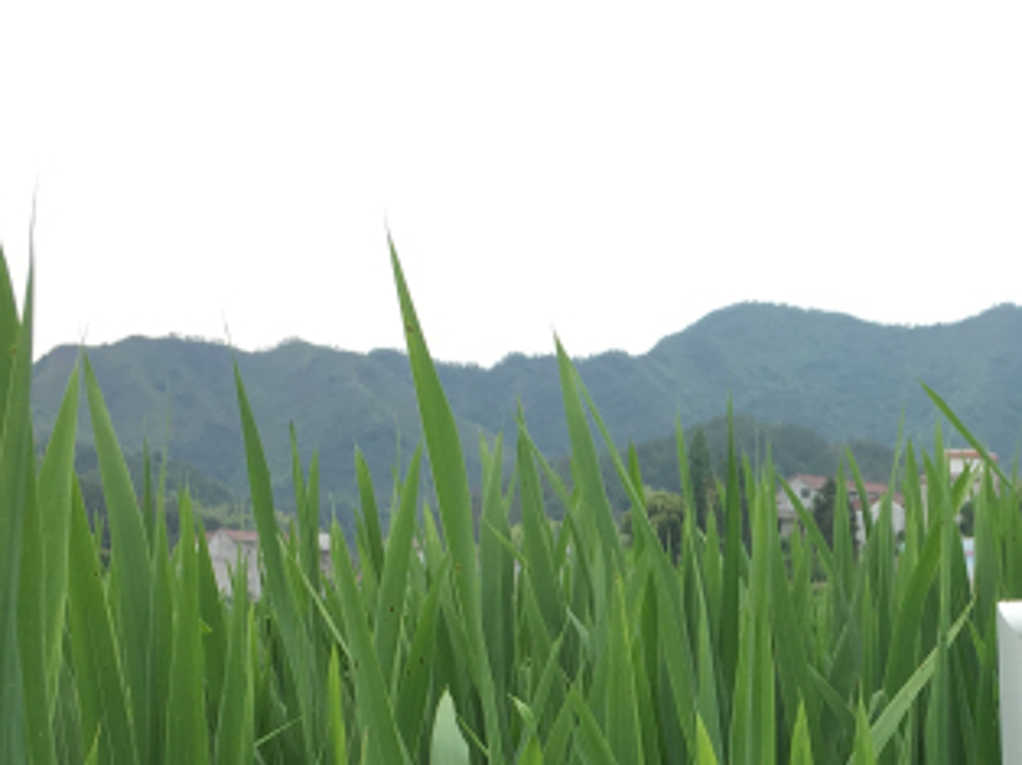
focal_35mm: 74
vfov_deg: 18.9
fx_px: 2183
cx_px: 892
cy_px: 902
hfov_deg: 25.6
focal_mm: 4.15
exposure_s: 1/646
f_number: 2.2
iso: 25
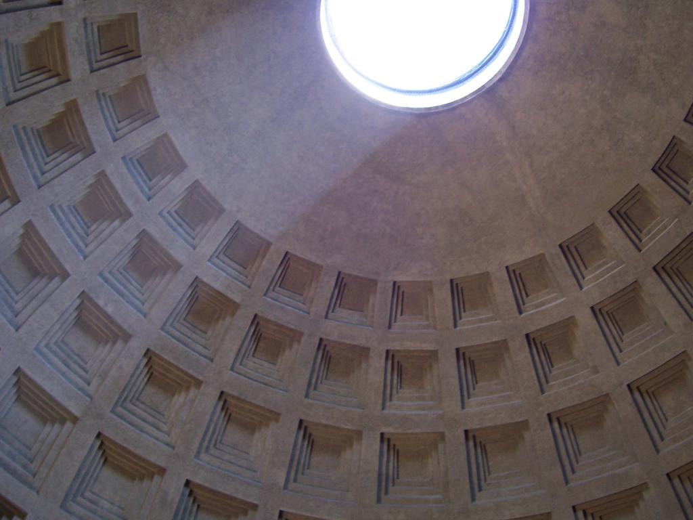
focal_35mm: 44
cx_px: 346
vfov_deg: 32.9
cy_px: 260
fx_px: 881
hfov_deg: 42.9
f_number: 3.3
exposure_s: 1/20
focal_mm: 7.3
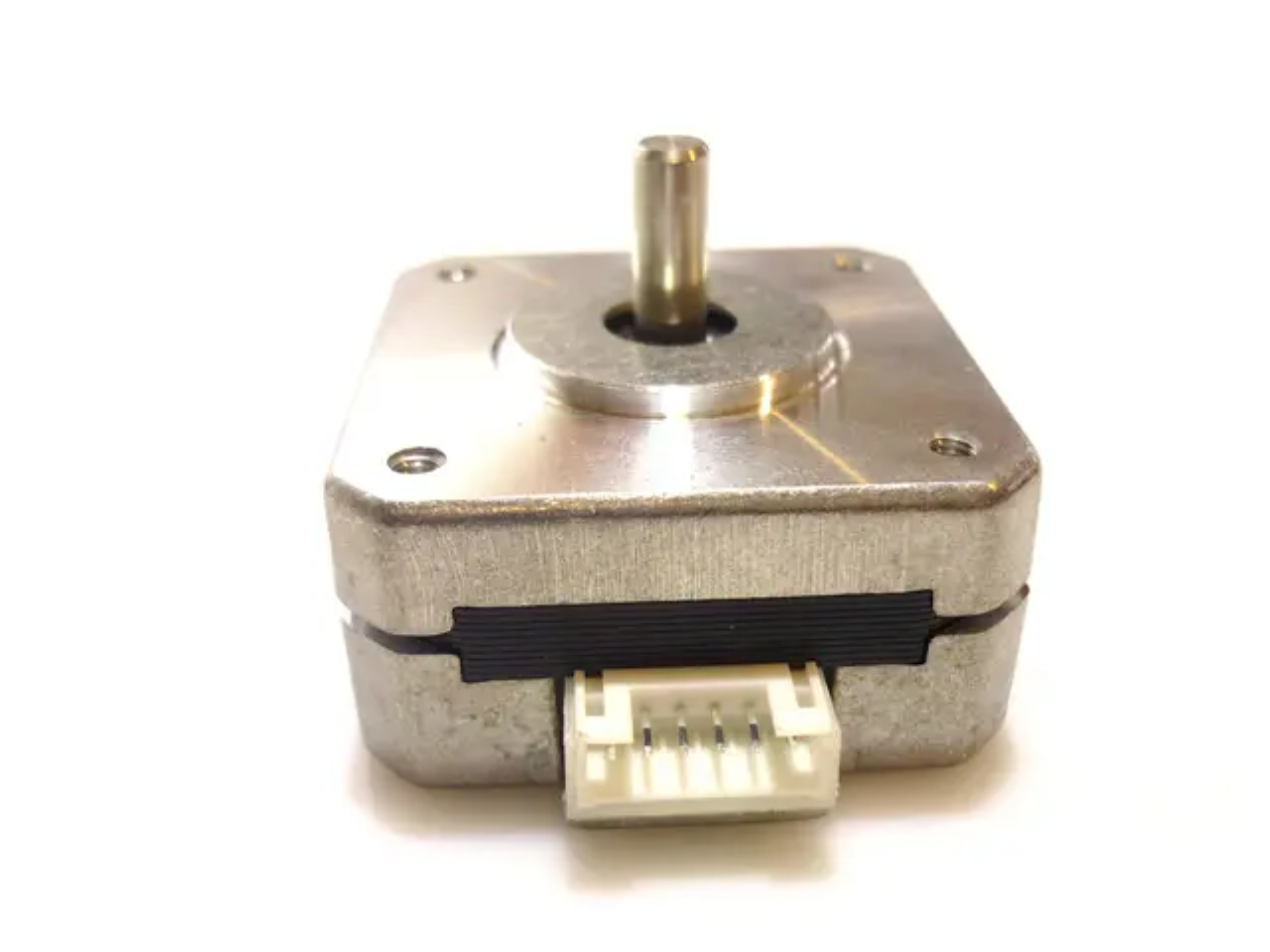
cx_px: 635
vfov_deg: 42.9
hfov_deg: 55.4
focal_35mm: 33
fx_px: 1211
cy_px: 476
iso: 80
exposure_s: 1/50
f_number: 2.8
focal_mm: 5.5
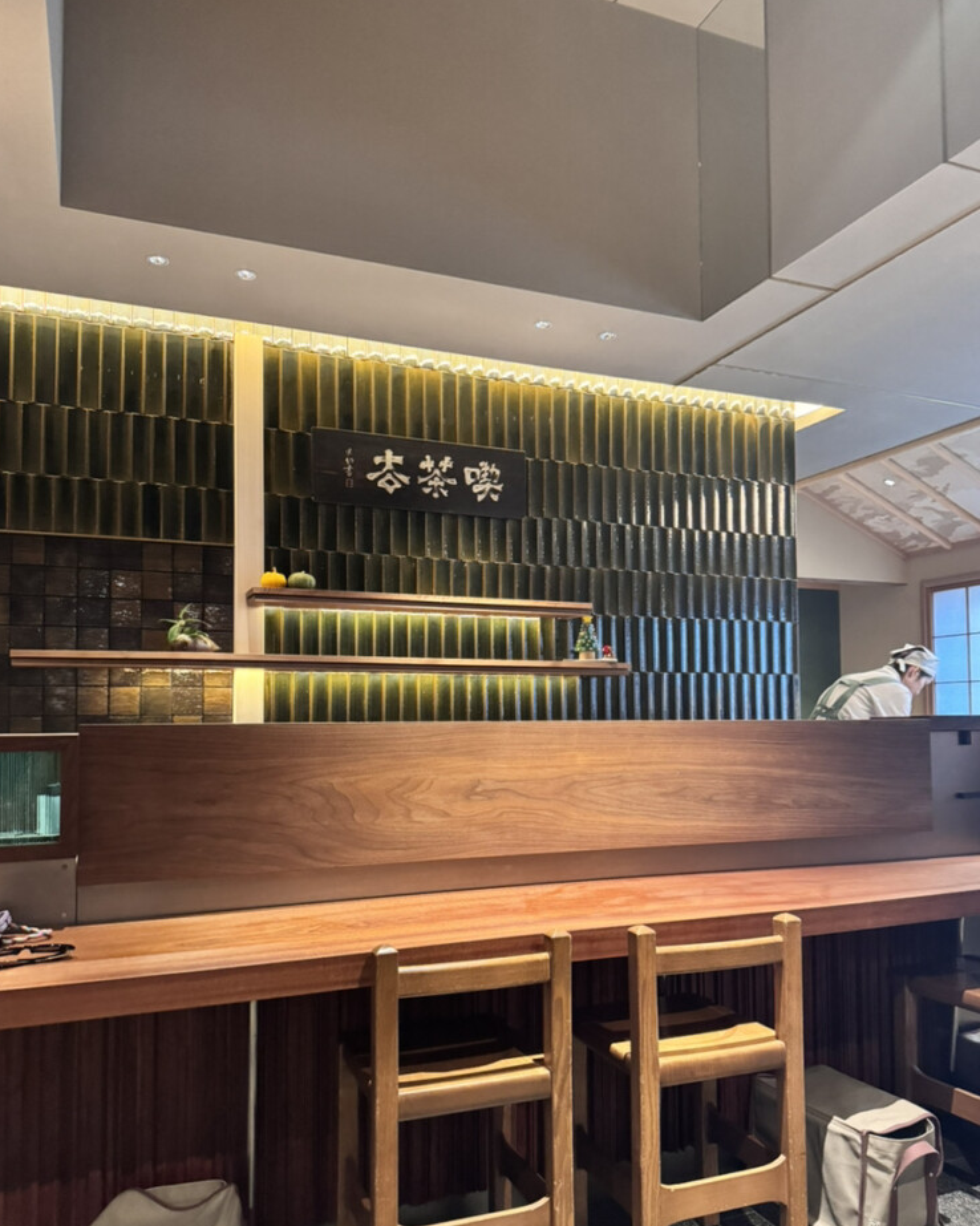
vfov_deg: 65.9
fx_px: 943
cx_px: 502
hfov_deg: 54.9
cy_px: 672
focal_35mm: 26
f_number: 1.78
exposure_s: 1/33
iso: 1000
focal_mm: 6.76
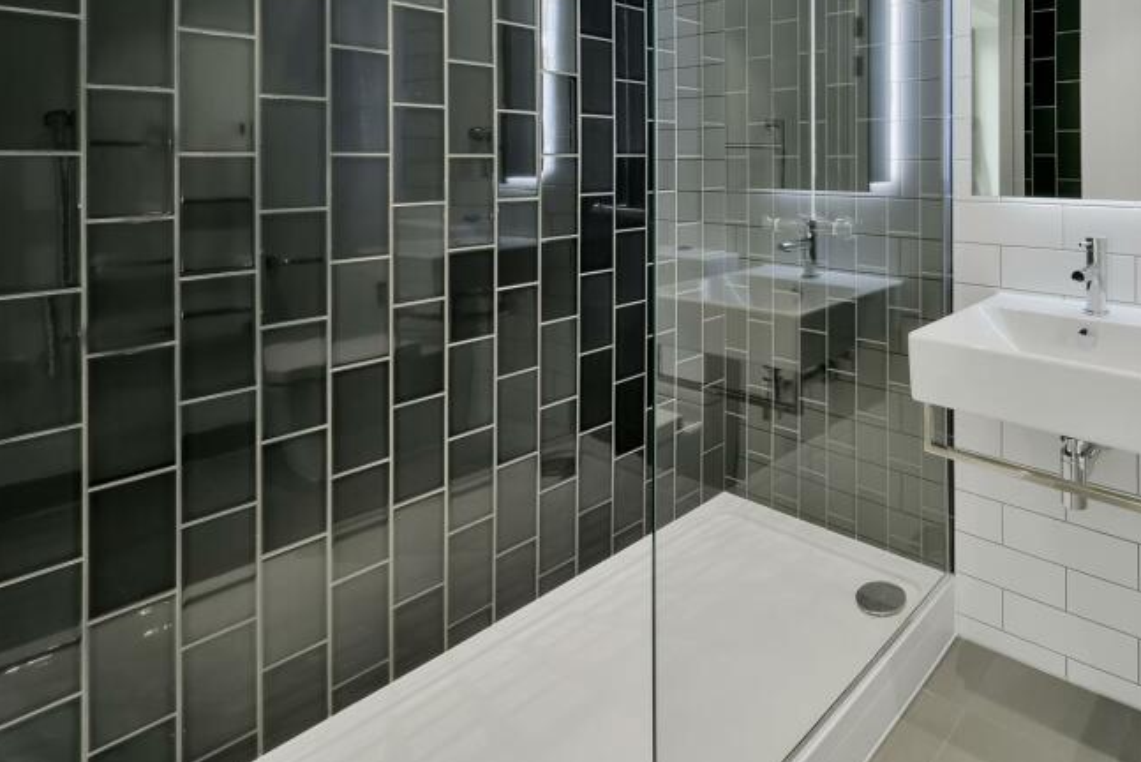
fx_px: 602
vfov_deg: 60.0
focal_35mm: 19
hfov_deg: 79.7
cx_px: 866
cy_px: 164
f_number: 16
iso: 200
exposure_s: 1/1.25
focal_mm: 12
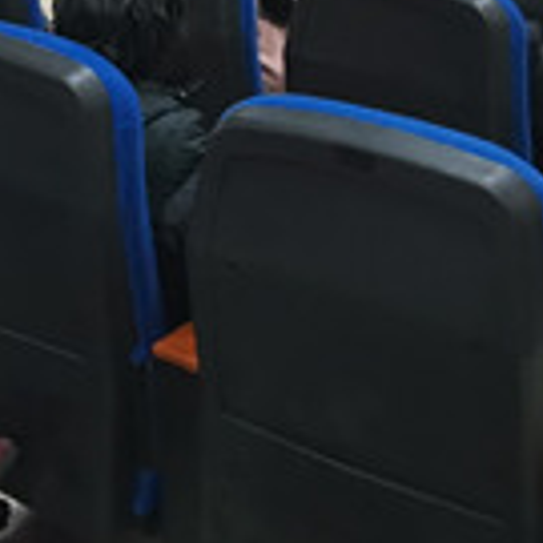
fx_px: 1579
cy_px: -48
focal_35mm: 89
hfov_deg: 18.7
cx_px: -68
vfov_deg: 18.8
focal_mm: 2.26
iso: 640
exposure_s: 1/20
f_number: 2.2
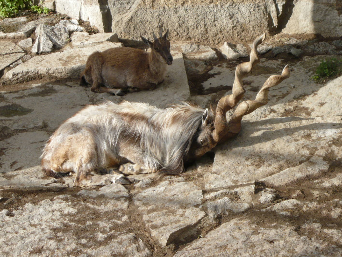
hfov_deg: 17.4
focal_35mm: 113
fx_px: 1116
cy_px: 127
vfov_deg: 13.1
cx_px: 178
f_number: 5.1
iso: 100
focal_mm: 16.5
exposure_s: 1/200
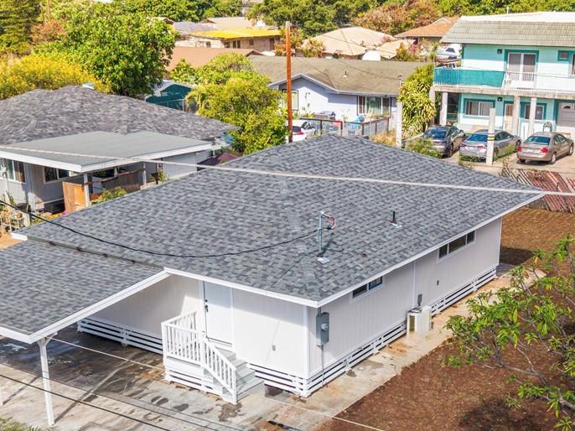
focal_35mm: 56
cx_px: 315
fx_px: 930
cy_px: 310
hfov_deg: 34.3
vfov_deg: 25.8
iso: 150
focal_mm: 8.67
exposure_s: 1/90
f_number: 1.8
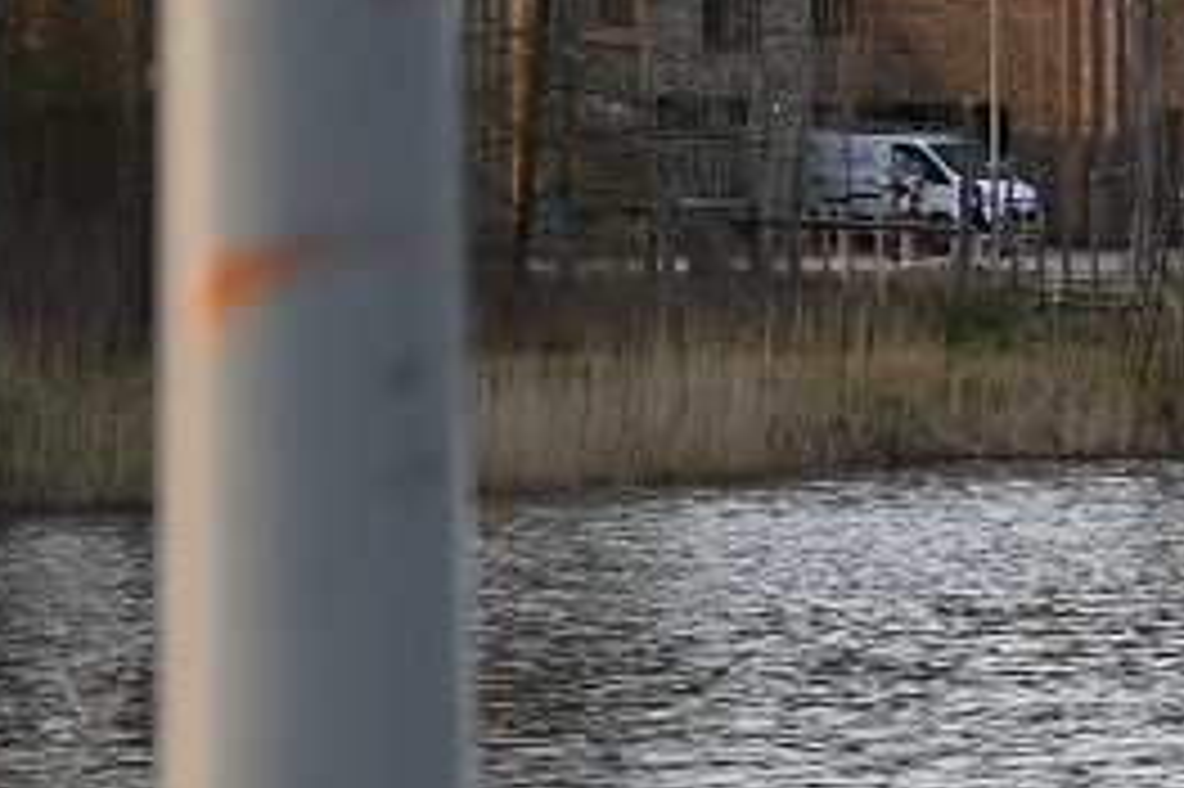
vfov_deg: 5.2
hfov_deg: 7.5
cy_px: 723
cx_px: 2188
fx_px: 8743
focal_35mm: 266
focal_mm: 70
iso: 640
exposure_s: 1/1250
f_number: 4
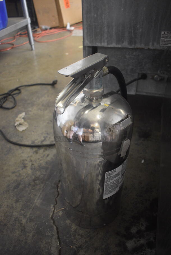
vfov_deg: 61.9
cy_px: 128
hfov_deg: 43.7
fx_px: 213
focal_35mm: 30
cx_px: 86
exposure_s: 1/60
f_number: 4
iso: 2000
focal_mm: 20
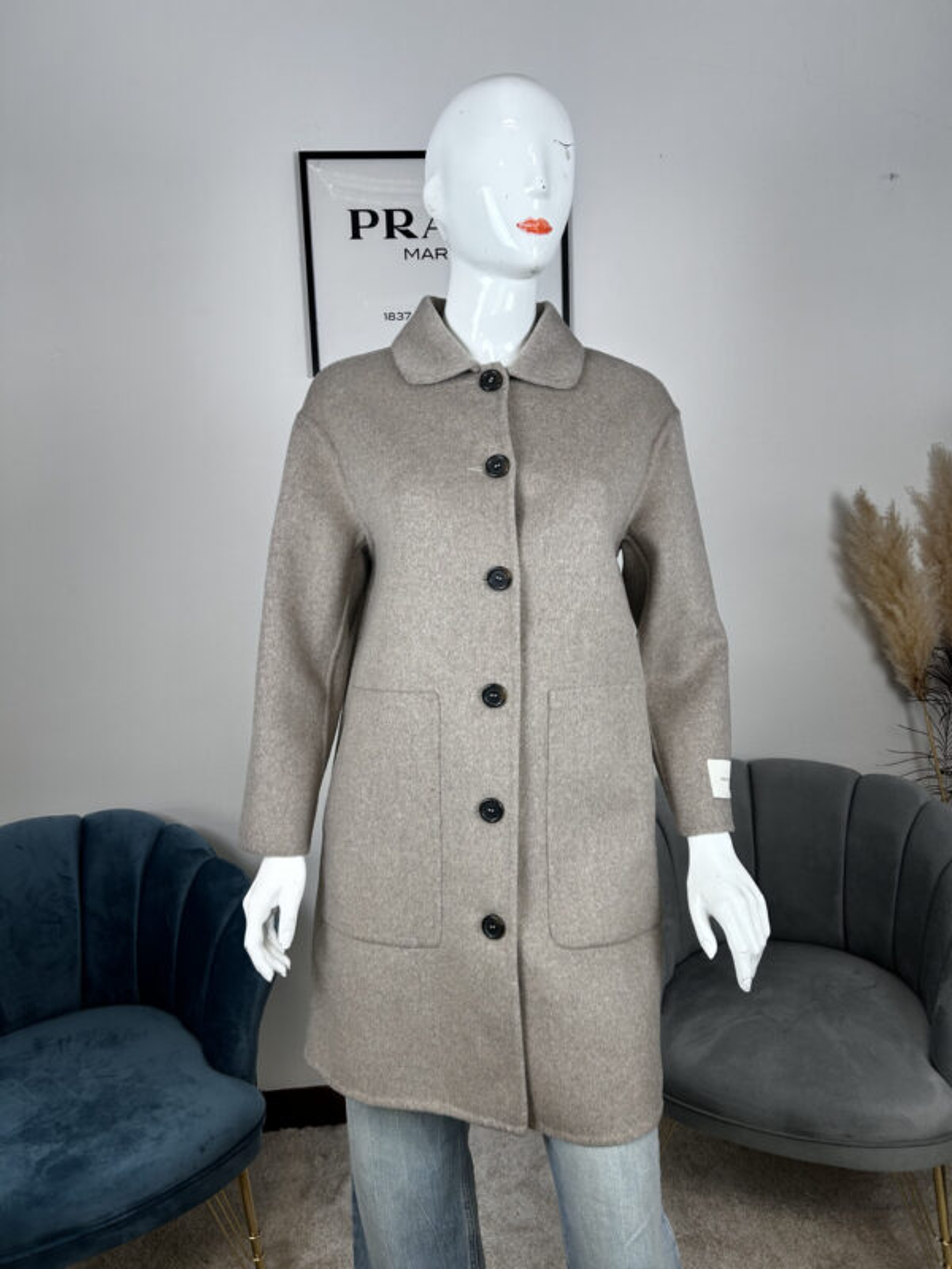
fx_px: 953
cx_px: 476
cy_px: 634
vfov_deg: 67.3
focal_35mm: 26
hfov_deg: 53.1
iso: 50
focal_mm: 5.7
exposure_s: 1/100
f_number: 1.5
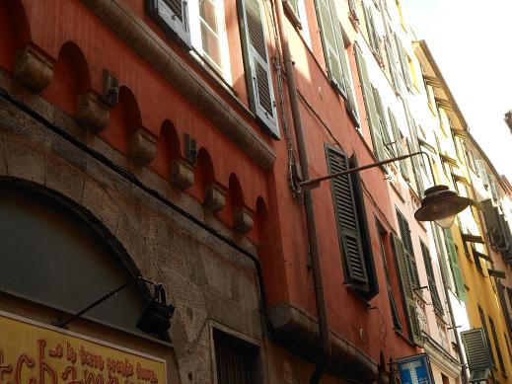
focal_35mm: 49
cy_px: 192
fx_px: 725
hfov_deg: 38.9
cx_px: 256
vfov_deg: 29.7
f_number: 4.5
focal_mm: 8.8
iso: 80
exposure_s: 1/125
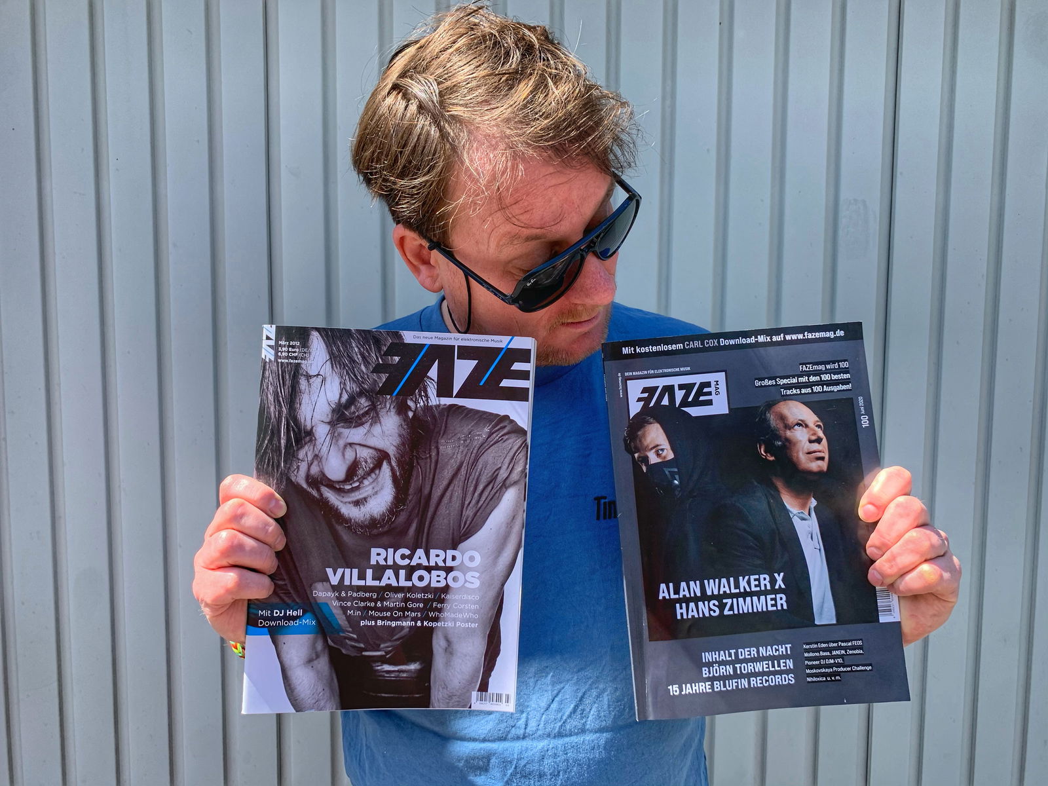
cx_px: 524
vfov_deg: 53.1
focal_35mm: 26
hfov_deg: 67.3
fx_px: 787
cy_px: 393
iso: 25
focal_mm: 4.25
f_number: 1.8
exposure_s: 1/457
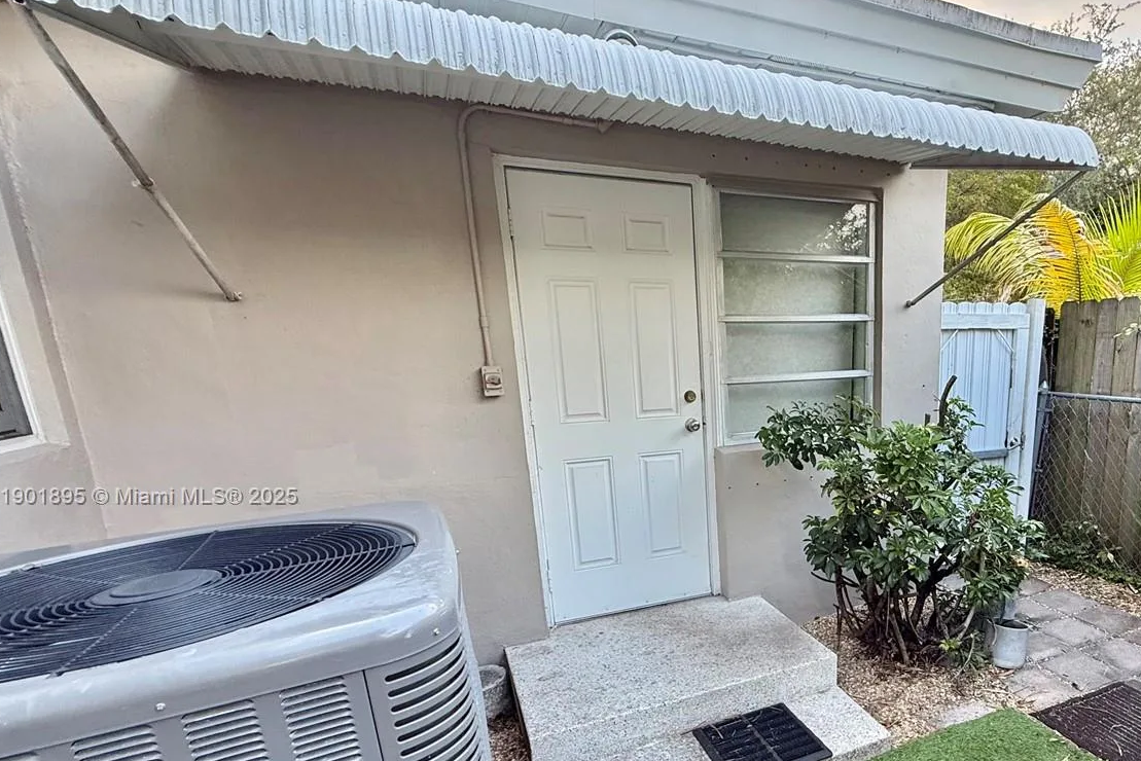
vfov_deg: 58.4
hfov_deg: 77.6
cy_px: 498
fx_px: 666
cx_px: 791
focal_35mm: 21
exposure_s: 1/99
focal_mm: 2.22
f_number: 2.2
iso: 125
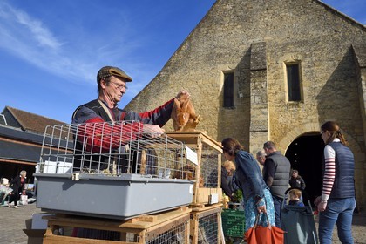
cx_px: 183
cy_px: 122
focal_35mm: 24
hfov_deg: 73.7
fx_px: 244
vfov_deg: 53.1
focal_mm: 24
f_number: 9
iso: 200
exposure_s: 1/400
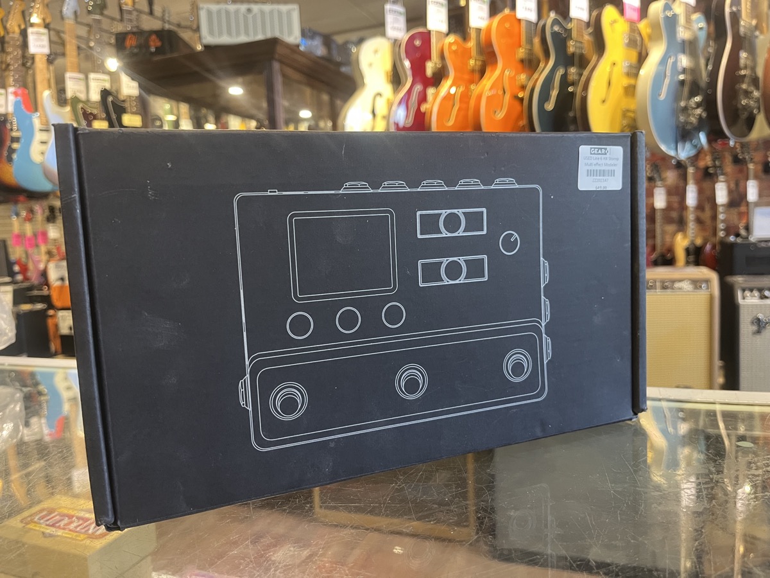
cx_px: 385
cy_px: 289
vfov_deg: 53.1
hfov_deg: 67.3
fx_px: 578
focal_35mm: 26
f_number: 1.6
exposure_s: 1/60
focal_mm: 5.1
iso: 400
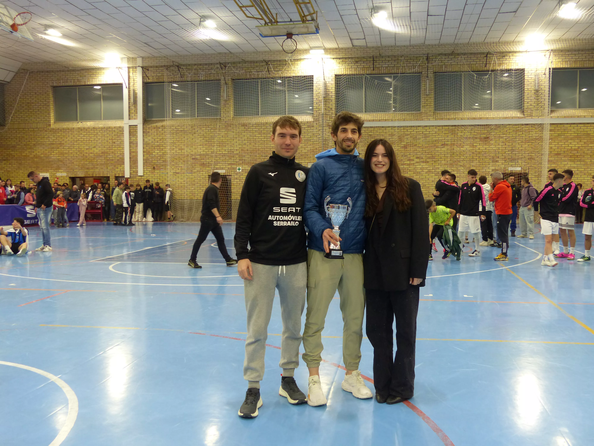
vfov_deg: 41.8
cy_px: 223
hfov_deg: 54.0
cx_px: 297
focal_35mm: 34
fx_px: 583
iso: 250
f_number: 2.8
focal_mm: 6.2
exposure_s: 1/60
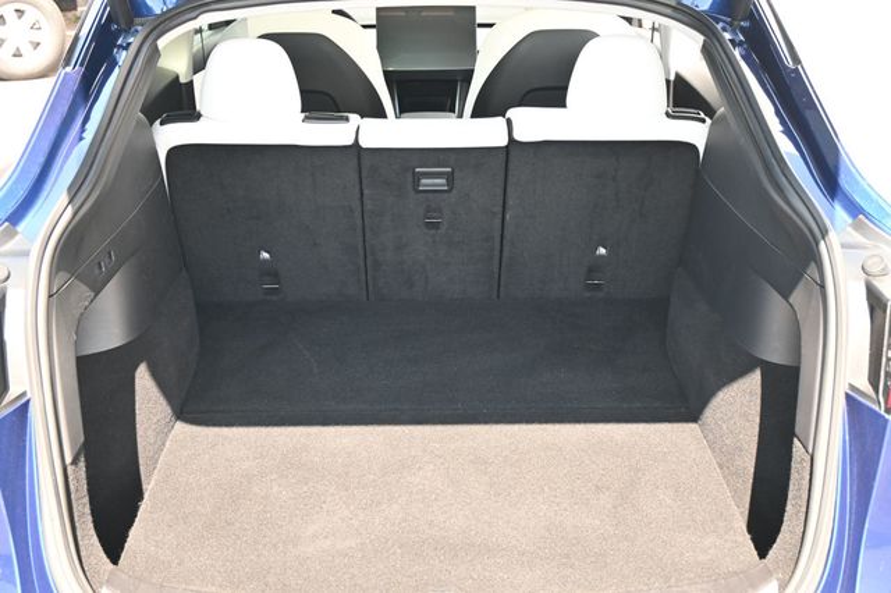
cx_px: 446
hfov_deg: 43.6
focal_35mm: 45
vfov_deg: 29.8
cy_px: 296
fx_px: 1113
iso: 640
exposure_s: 1/125
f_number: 4.8
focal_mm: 30
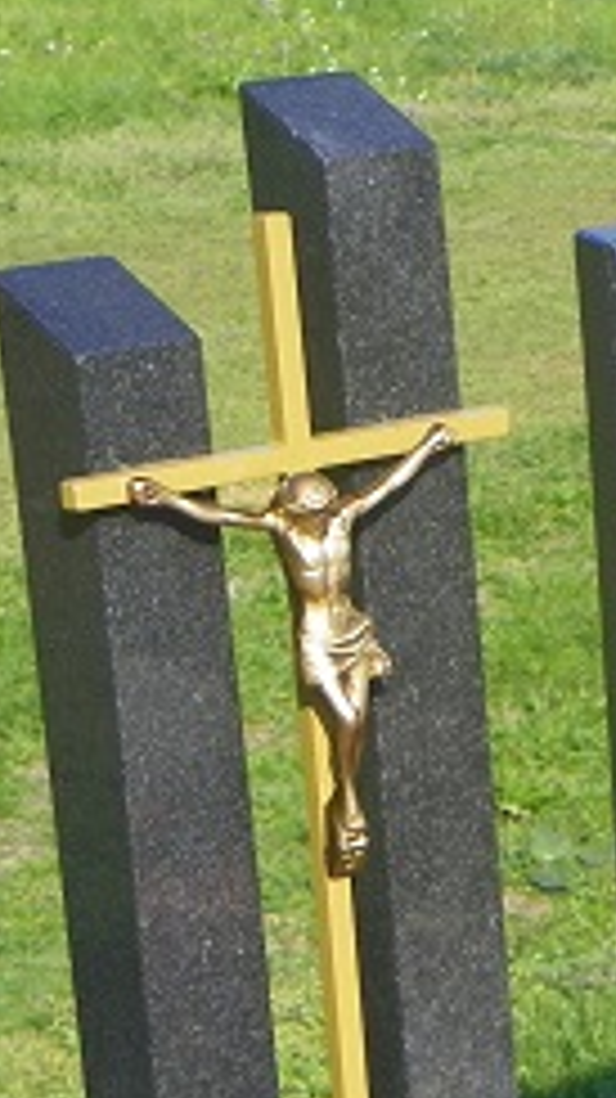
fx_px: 4653
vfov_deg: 13.4
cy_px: 770
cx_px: 1268
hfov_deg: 7.3
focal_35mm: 160
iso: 64
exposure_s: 1/200
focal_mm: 9.9
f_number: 4.5
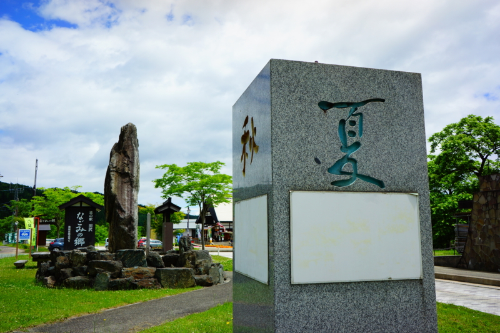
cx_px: 250
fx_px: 417
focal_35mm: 30
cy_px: 166
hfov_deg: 61.9
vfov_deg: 43.6
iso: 100
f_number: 8
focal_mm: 20
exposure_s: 1/400
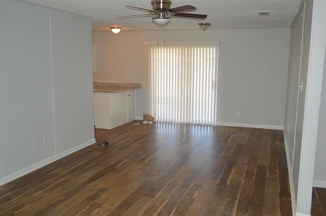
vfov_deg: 36.8
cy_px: 108
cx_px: 163
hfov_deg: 53.2
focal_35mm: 36
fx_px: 326
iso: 800
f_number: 4
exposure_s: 1/60
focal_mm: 24
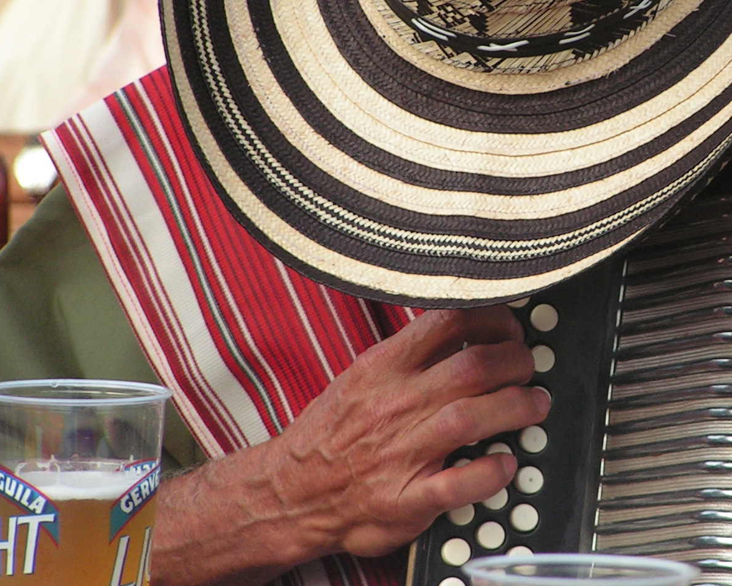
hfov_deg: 4.3
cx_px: 627
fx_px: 9727
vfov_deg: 3.4
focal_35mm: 449
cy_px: 160
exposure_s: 1/250
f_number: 3.2
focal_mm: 39.8
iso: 64
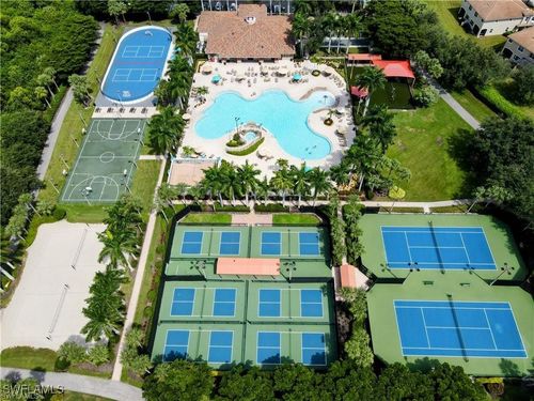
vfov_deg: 56.8
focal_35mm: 24
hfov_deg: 71.6
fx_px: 370
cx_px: 267
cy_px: 200
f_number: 2.8
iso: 100
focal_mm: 4.5
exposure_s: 1/500
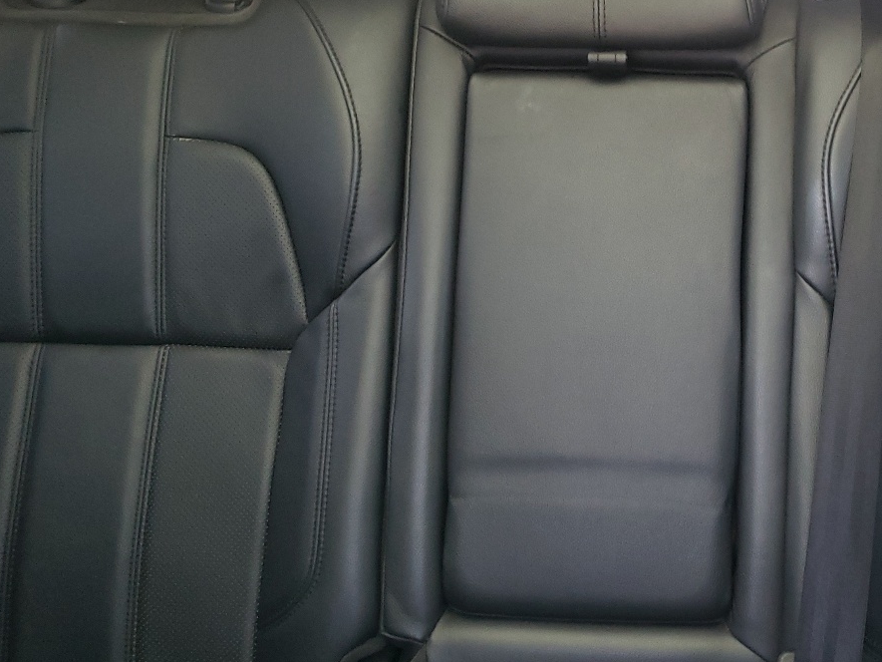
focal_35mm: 47
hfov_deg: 39.0
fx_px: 1198
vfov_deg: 30.6
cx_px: 691
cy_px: 211
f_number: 1.5
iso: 187
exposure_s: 1/60.2
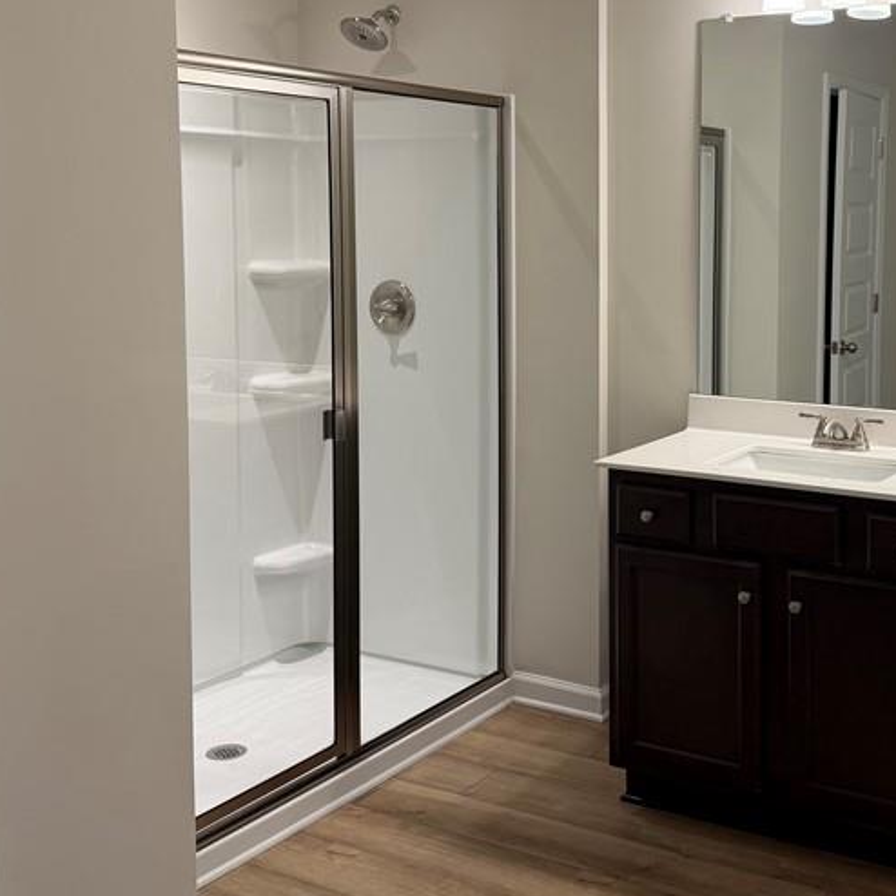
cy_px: 316
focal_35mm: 44
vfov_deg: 38.0
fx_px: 1289
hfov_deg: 37.8
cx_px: 617
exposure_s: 1/120
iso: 100
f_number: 1.78
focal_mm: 6.76
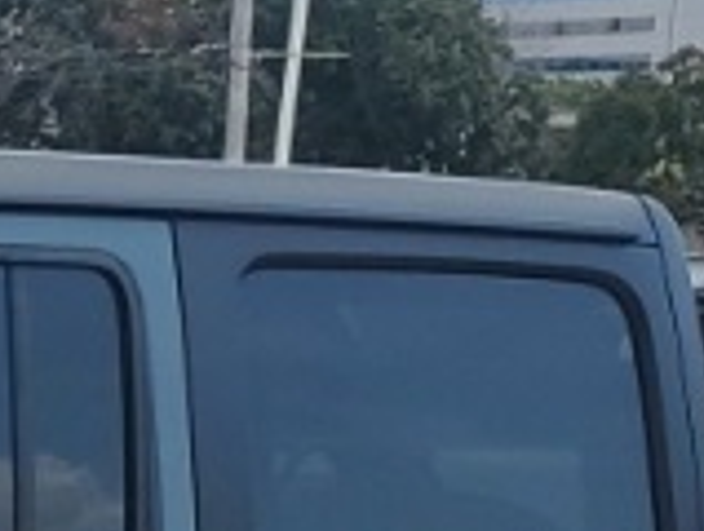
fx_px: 3404
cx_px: -868
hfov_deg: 10.5
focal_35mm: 167
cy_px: 881
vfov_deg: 8.6
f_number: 1.5
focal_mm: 4.3
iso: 50
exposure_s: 1/2586
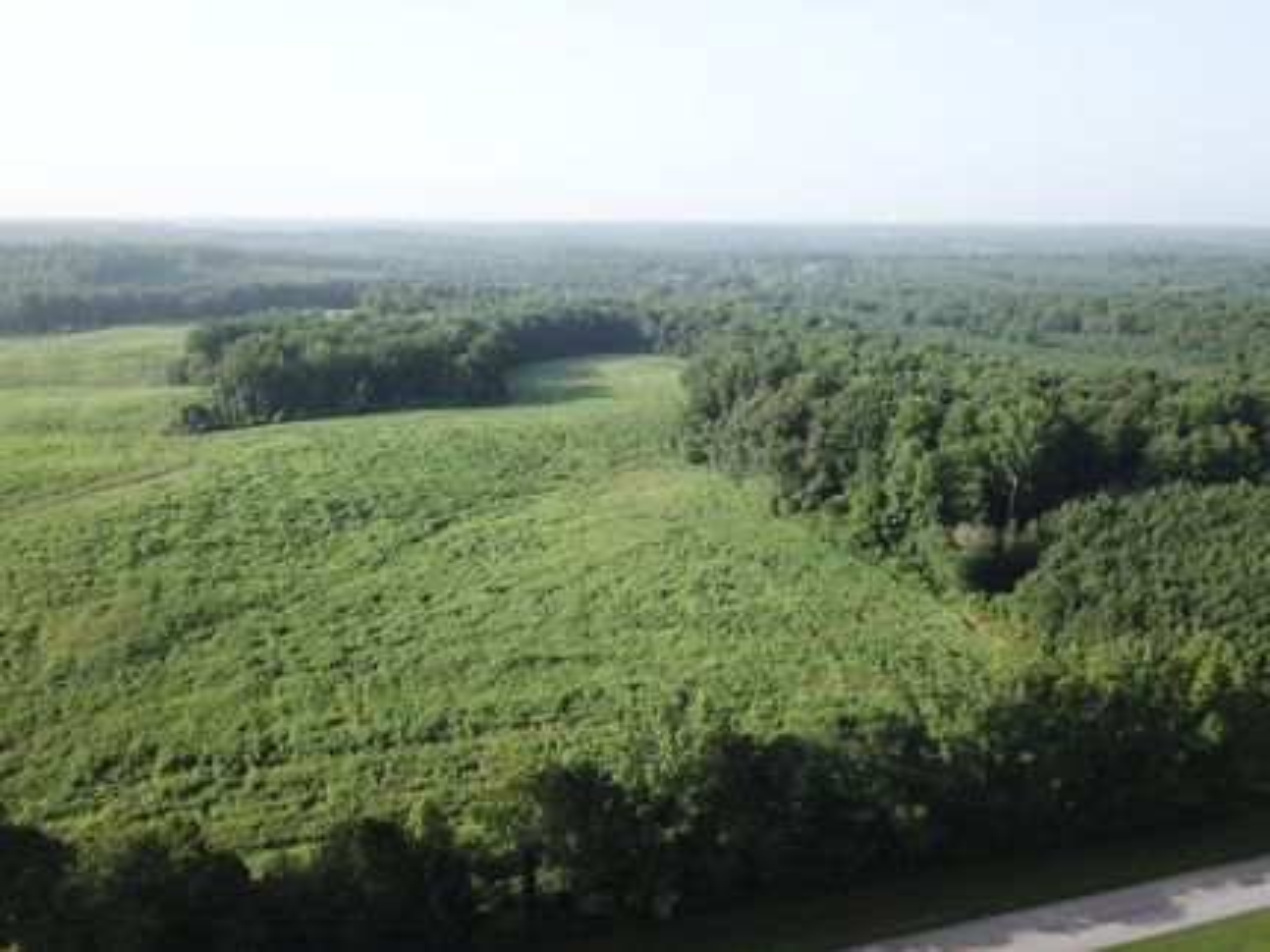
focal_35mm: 26
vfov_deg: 53.0
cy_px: 476
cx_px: 635
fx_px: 954
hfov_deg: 67.3
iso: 200
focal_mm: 4.73
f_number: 2.2
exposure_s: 1/1000
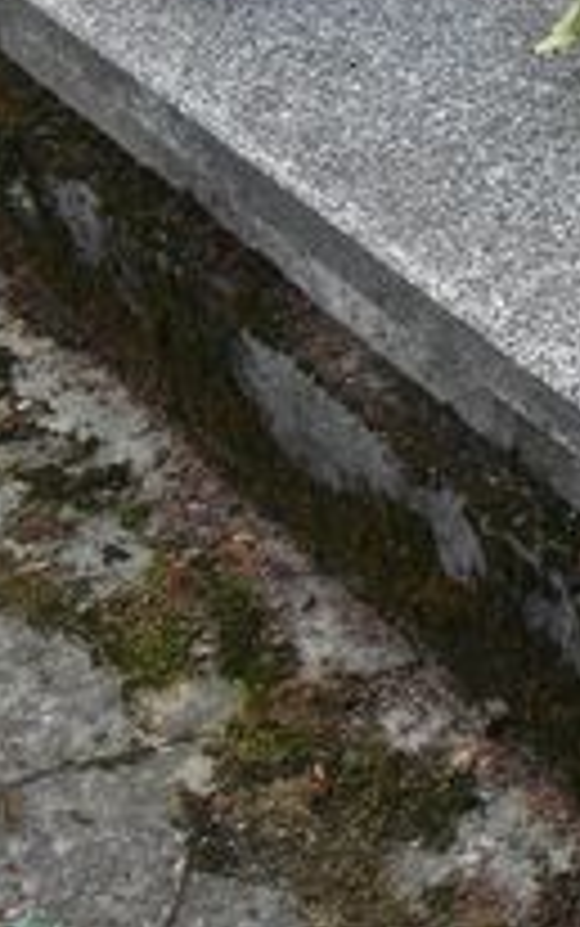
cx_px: 742
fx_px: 1995
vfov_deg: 25.2
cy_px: 72
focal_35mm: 79
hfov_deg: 15.8
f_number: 3.4
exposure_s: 1/90
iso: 100
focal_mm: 5.2
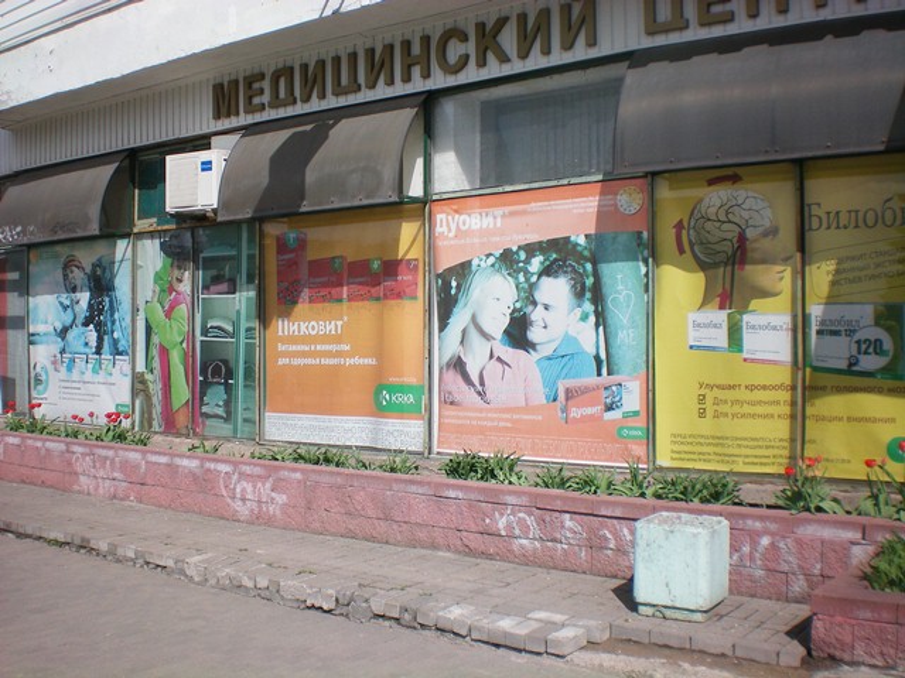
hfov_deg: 49.0
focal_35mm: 38
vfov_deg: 37.7
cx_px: 452
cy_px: 339
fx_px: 993
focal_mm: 6.3
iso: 64
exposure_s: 1/640
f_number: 4.6
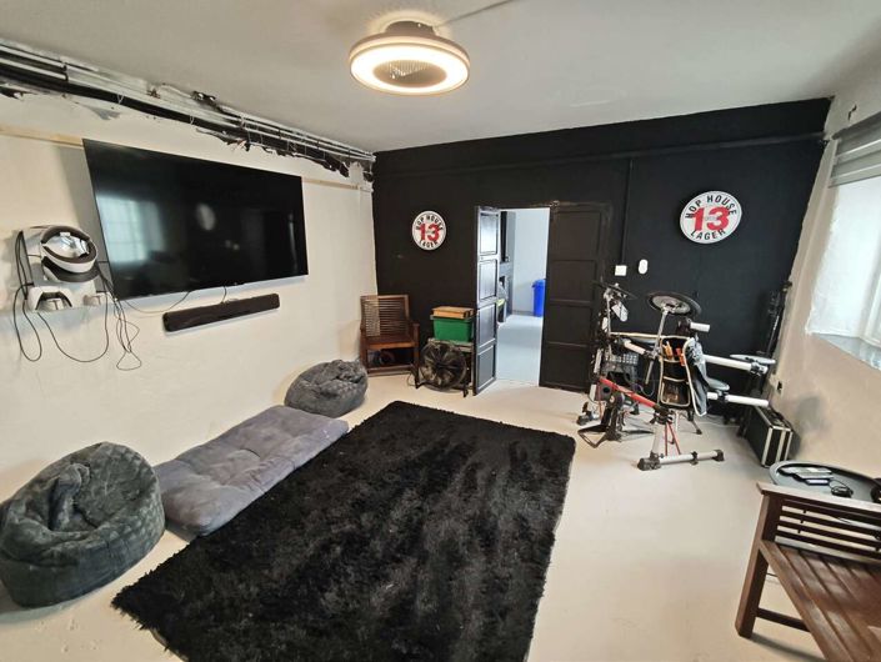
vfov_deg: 85.8
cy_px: 331
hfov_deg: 102.0
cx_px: 440
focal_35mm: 14
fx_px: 357
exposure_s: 1/33.7
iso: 500
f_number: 2.2
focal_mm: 2.16
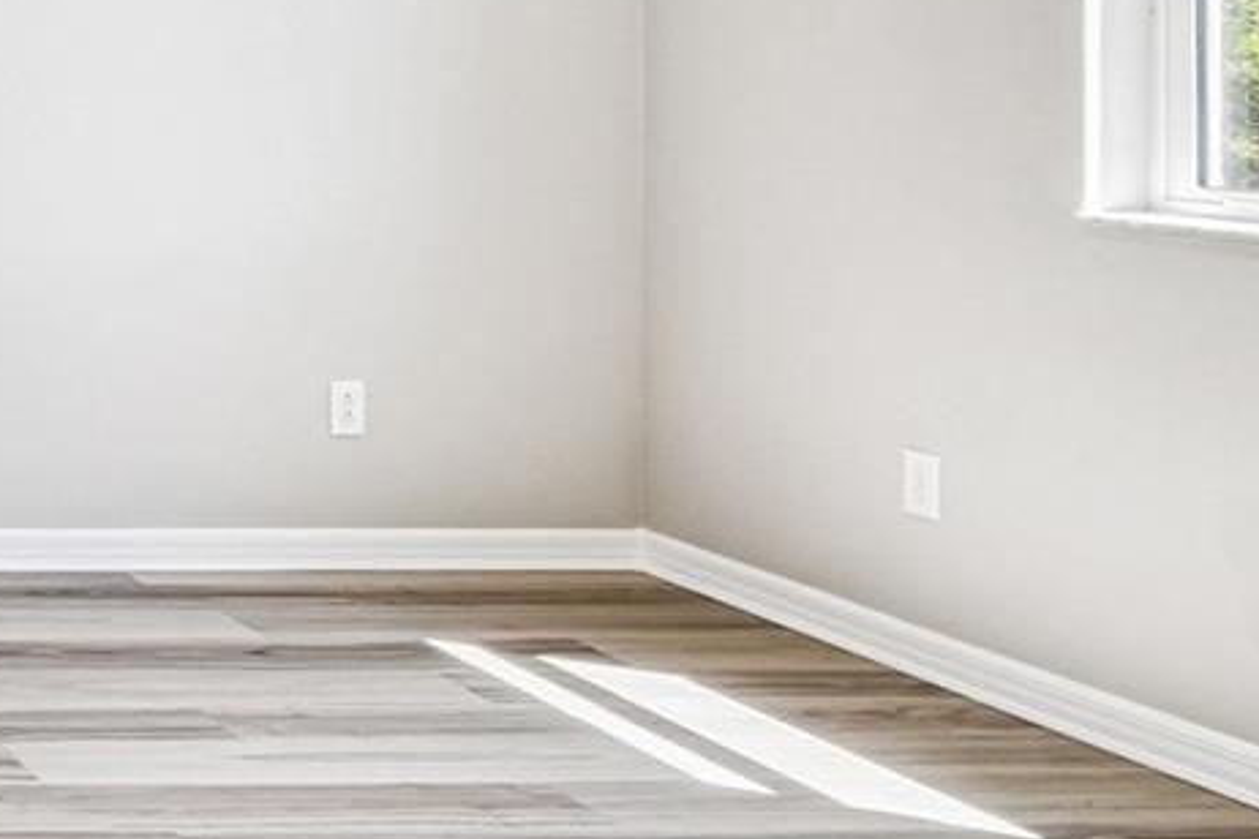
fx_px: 1818
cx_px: -695
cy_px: 106
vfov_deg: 25.3
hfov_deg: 26.1
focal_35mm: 52
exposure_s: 1/15
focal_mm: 10
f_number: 7.1
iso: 100
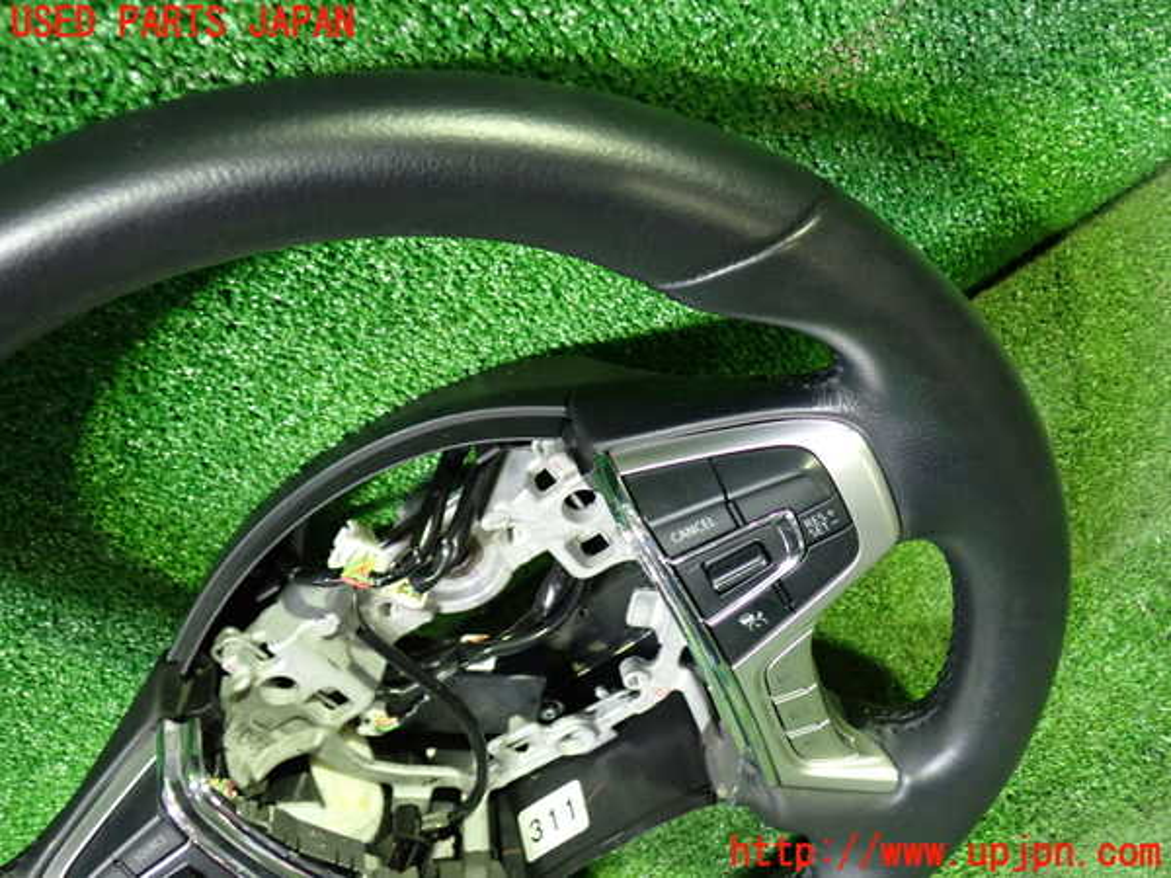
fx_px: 1015
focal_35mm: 30
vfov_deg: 46.8
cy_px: 439
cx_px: 586
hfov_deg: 60.0
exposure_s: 1/25
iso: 800
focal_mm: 5.4
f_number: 2.3
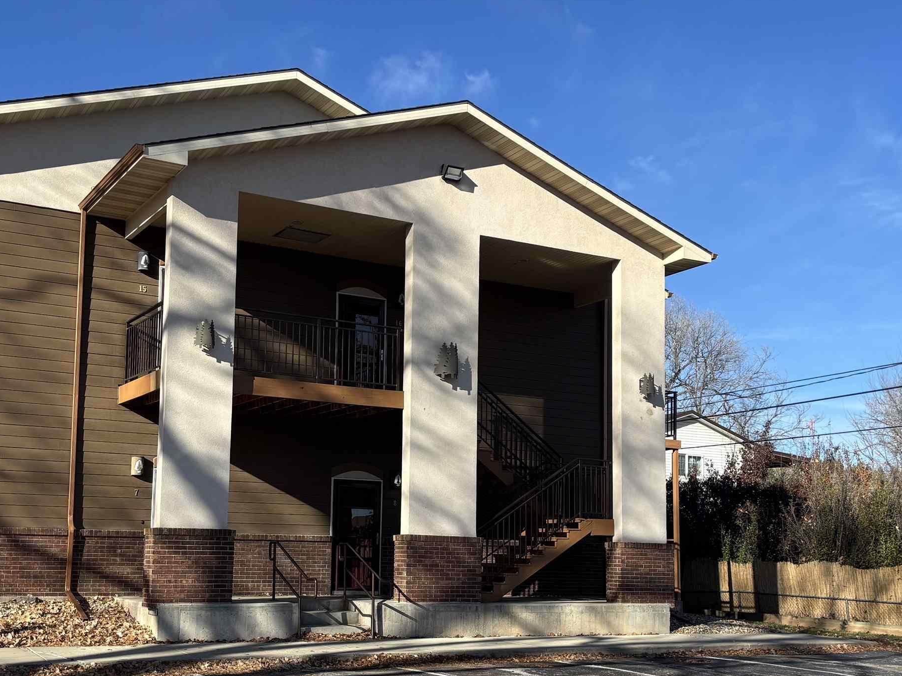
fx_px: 1146
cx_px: 379
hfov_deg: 42.8
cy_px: 442
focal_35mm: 44
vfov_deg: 32.6
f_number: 1.6
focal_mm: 5.96
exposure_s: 1/2398
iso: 50
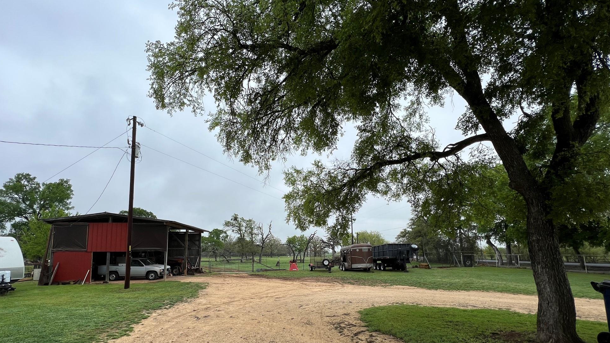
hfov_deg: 102.9
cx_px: 290
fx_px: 243
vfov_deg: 68.4
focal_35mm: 15
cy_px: 231
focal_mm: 1.57
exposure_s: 1/541
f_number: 1.8
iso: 32
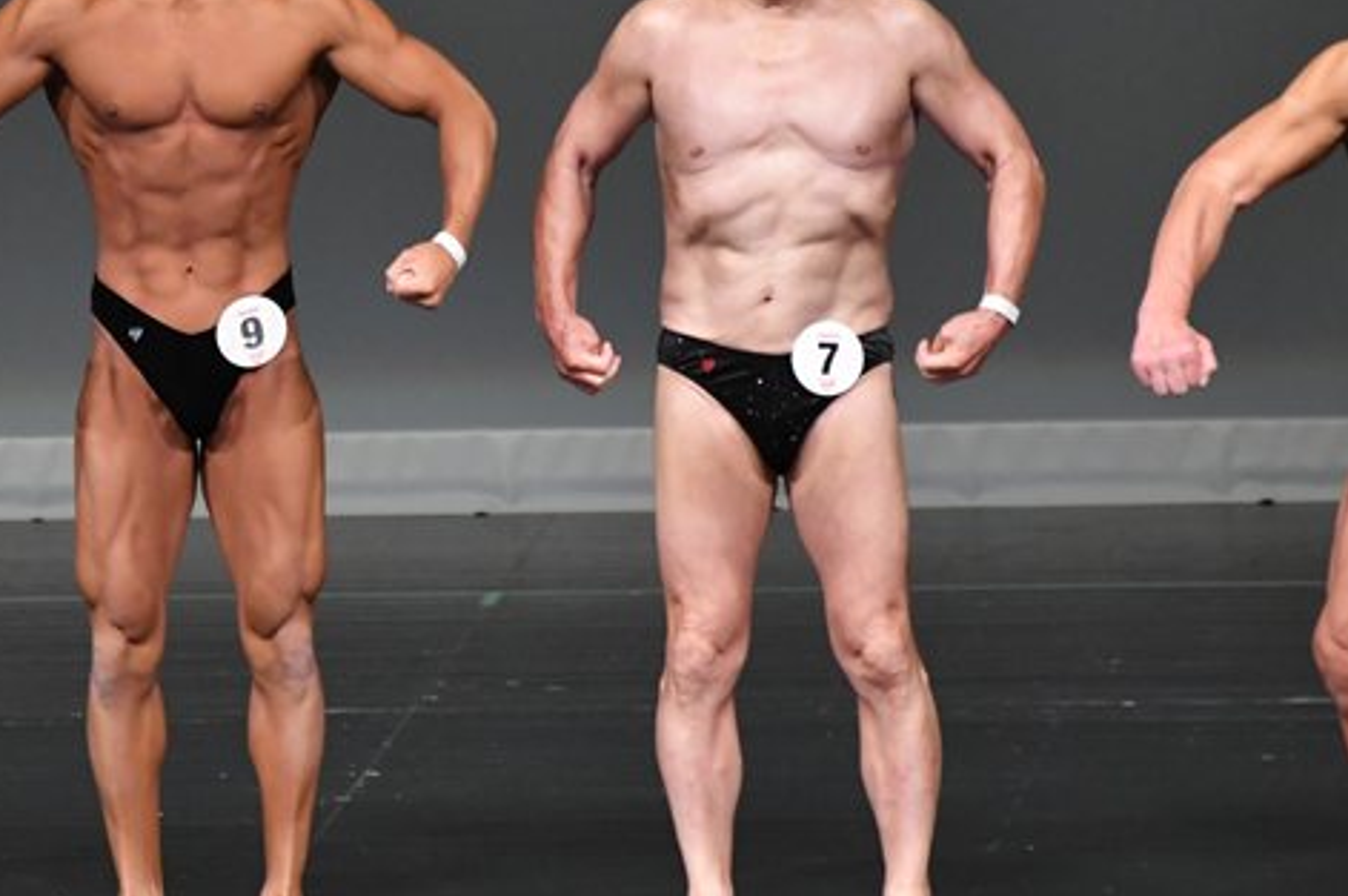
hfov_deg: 3.6
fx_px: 21246
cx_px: 311
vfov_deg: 2.4
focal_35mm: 568
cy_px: 358
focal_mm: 230
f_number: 5.6
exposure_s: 1/400
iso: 4000
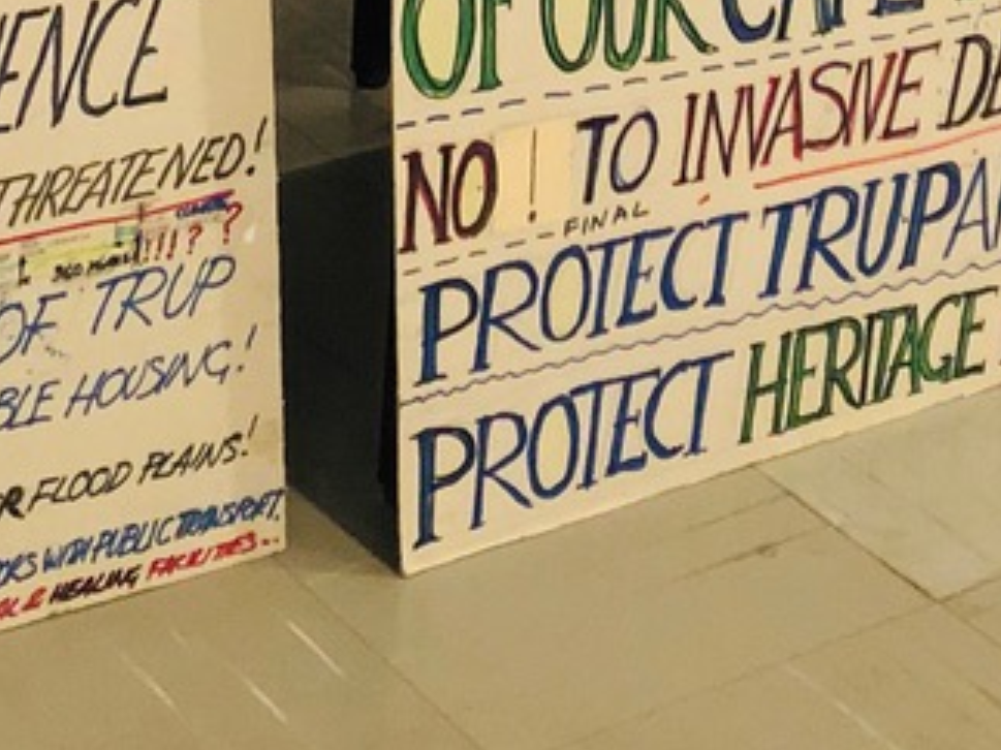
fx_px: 3209
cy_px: -731
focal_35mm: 111
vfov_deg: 11.9
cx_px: 267
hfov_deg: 17.6
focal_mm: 3.99
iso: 100
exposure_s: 1/9
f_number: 1.8
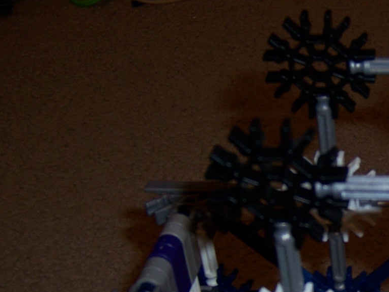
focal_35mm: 67
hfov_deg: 27.3
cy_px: 270
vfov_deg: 21.4
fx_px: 753
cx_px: 391
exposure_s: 1/60
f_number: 2.8
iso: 80
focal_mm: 5.5
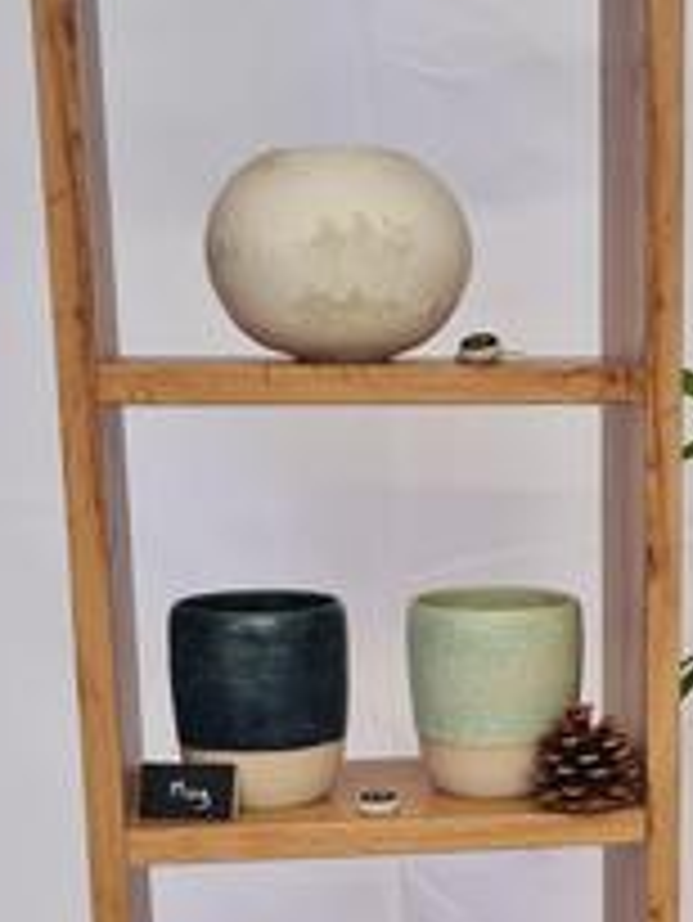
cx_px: 639
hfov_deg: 19.0
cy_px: 769
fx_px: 2027
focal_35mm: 76
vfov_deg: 25.1
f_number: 1.8
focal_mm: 5.4
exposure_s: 1/100
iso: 100
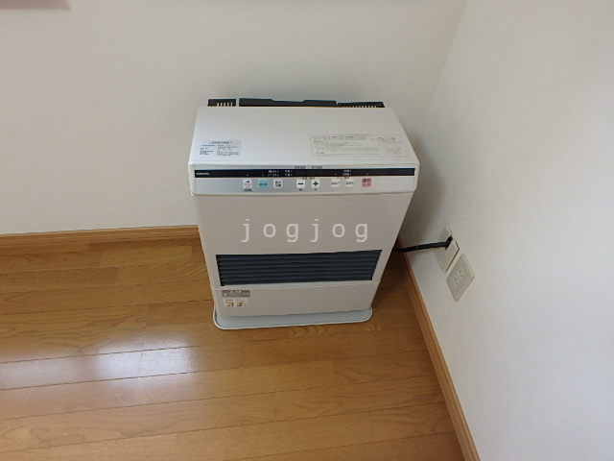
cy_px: 230
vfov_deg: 63.4
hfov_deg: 79.0
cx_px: 307
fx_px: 372
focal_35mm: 21
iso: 250
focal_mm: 3.7
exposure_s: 1/30
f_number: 3.5
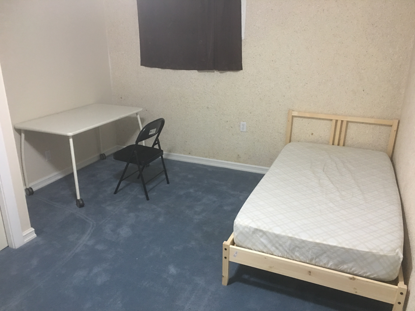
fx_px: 348
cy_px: 156
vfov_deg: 48.2
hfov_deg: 61.7
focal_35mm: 29
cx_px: 208
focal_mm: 4.15
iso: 50
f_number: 2.2
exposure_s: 1/4
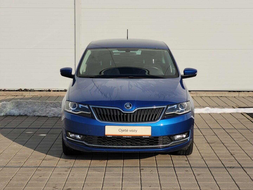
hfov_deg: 25.7
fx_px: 555
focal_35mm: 76
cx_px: 126
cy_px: 95
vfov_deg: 19.4
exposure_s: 1/1290
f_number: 2.4
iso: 25
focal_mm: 7.12
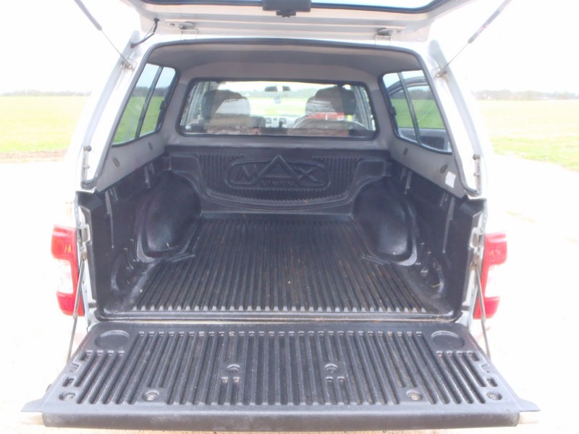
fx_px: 468
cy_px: 217
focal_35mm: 28
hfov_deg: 63.4
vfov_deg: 49.7
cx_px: 290
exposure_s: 1/30
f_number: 3.5
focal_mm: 5
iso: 200
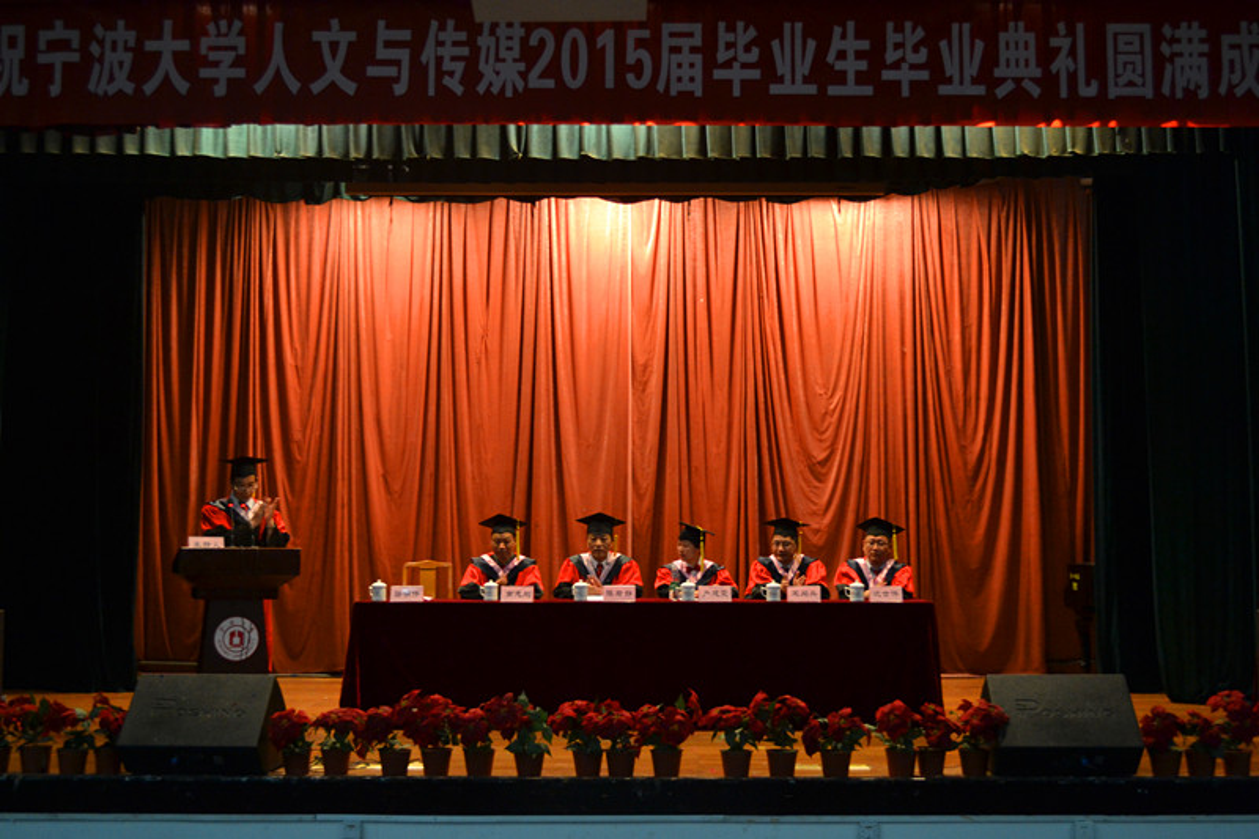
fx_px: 1573
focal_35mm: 45
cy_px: 420
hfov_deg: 43.6
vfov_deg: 29.9
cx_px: 630
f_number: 4.5
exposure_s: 1/25
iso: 800
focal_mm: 30
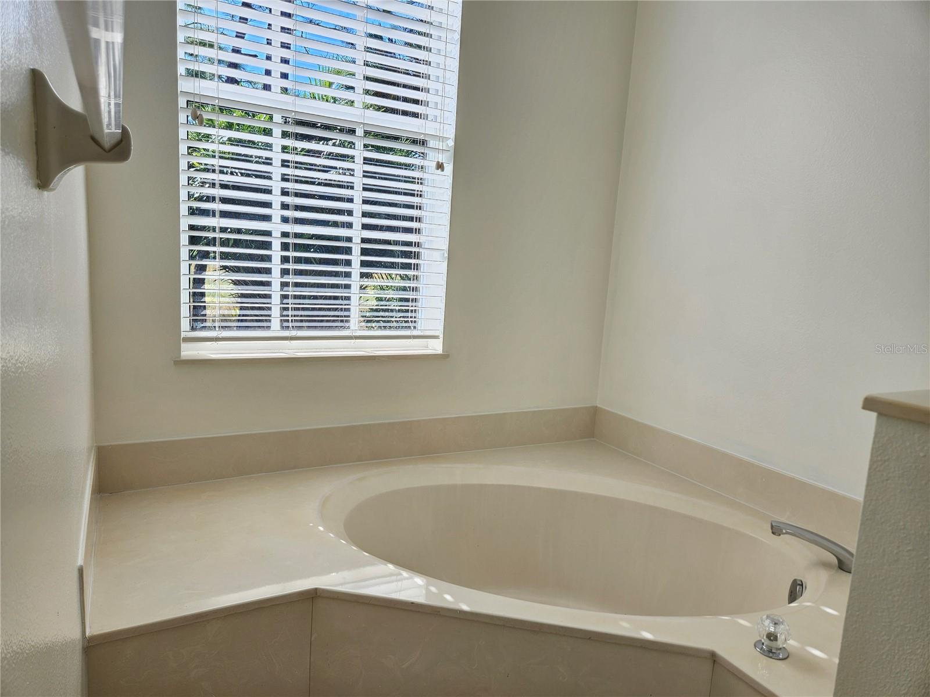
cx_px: 465
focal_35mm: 23
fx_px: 618
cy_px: 348
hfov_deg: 73.9
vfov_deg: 58.9
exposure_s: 1/194
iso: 25
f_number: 1.8
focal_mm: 5.4
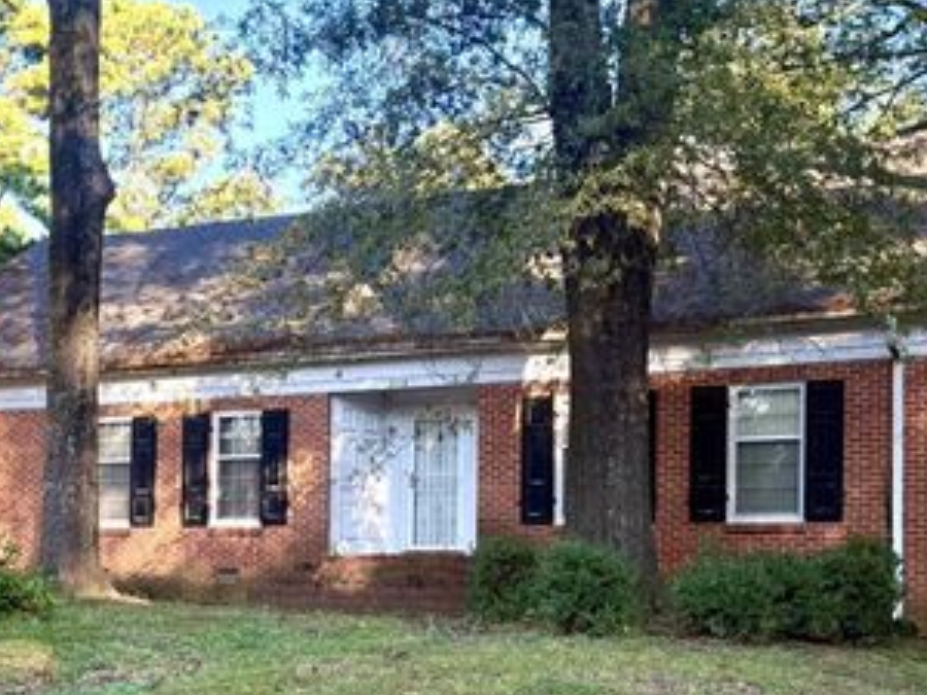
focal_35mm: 60
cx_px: 433
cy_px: 520
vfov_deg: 24.2
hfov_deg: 32.2
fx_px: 1607
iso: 100
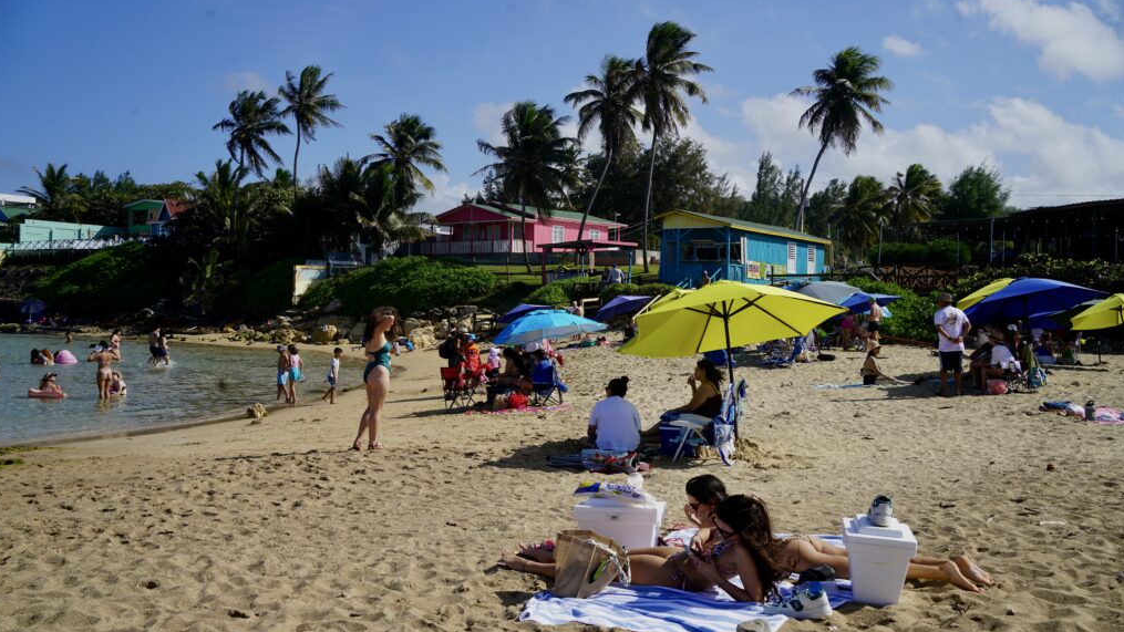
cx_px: 560
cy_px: 320
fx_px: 1103
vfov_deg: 32.0
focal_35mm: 37
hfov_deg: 54.0
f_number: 10
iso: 100
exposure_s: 1/250
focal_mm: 35
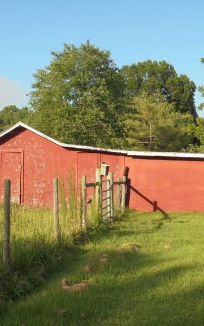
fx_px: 543
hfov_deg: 21.3
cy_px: 163
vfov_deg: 33.5
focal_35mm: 61
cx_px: 95
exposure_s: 1/320
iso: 100
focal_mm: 7.8
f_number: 4.5
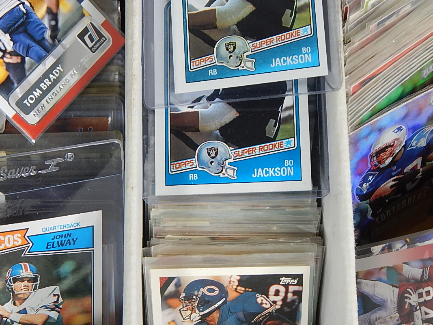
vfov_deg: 20.4
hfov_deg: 27.0
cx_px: 210
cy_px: 169
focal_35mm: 72
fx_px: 901
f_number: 3.7
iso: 160
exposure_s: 1/30
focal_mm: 8.6
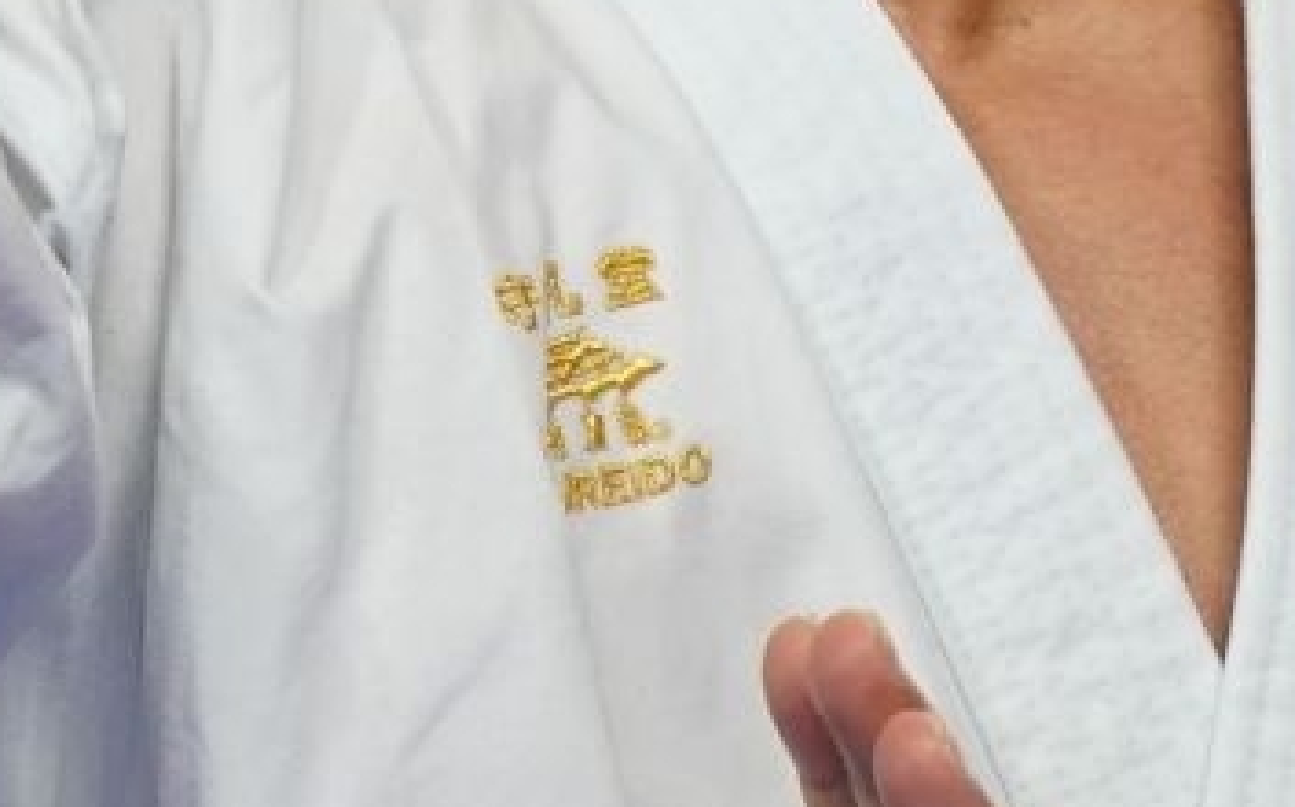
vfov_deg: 0.4
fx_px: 110026
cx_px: 609
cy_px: 40
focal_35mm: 3120
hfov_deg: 0.7
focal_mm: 400
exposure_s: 1/500
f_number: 2.8
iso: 1000
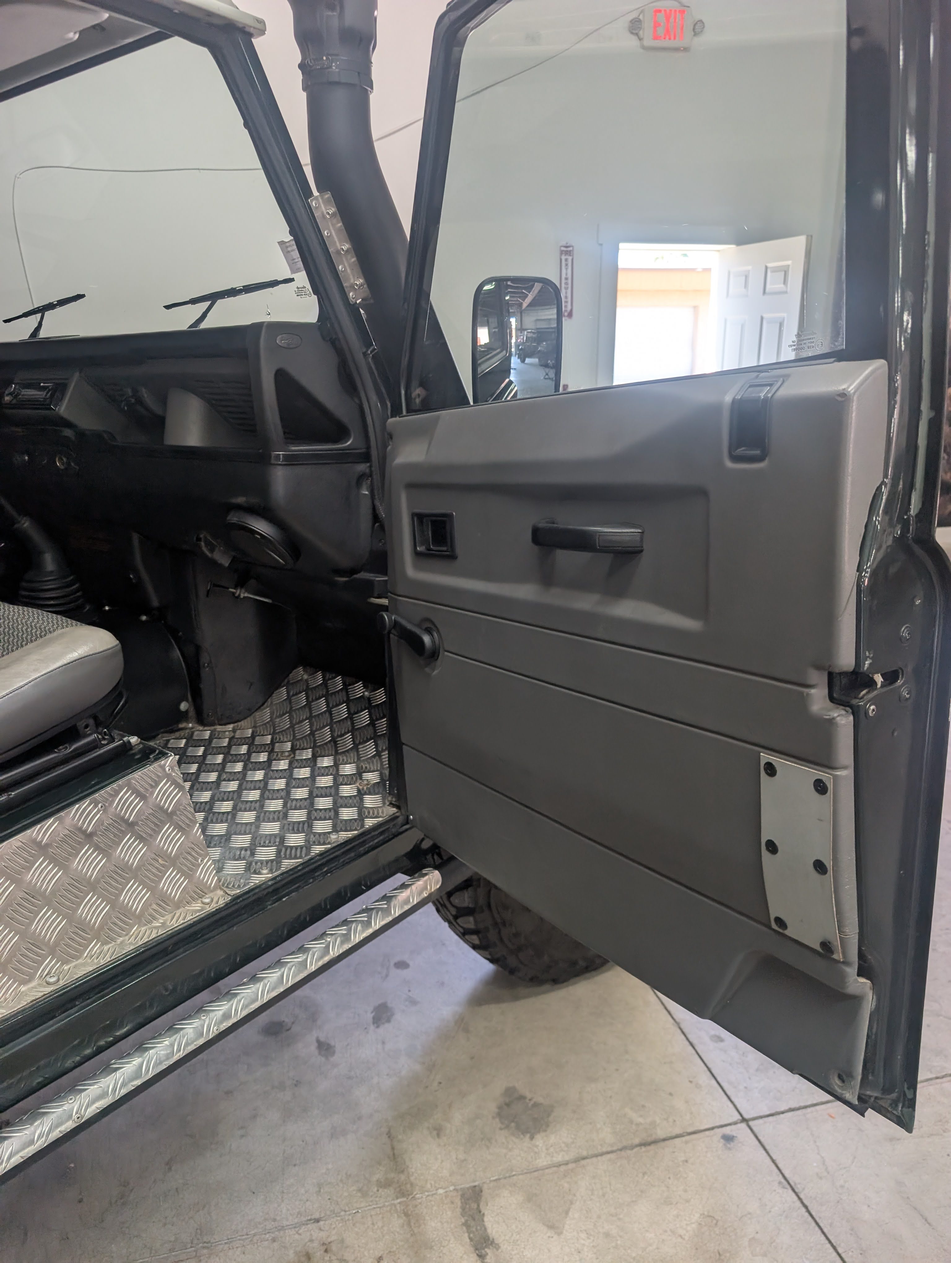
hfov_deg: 56.9
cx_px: 476
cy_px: 632
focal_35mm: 24
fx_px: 877
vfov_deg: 71.5
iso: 201
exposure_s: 1/105
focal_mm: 6.9
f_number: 1.68
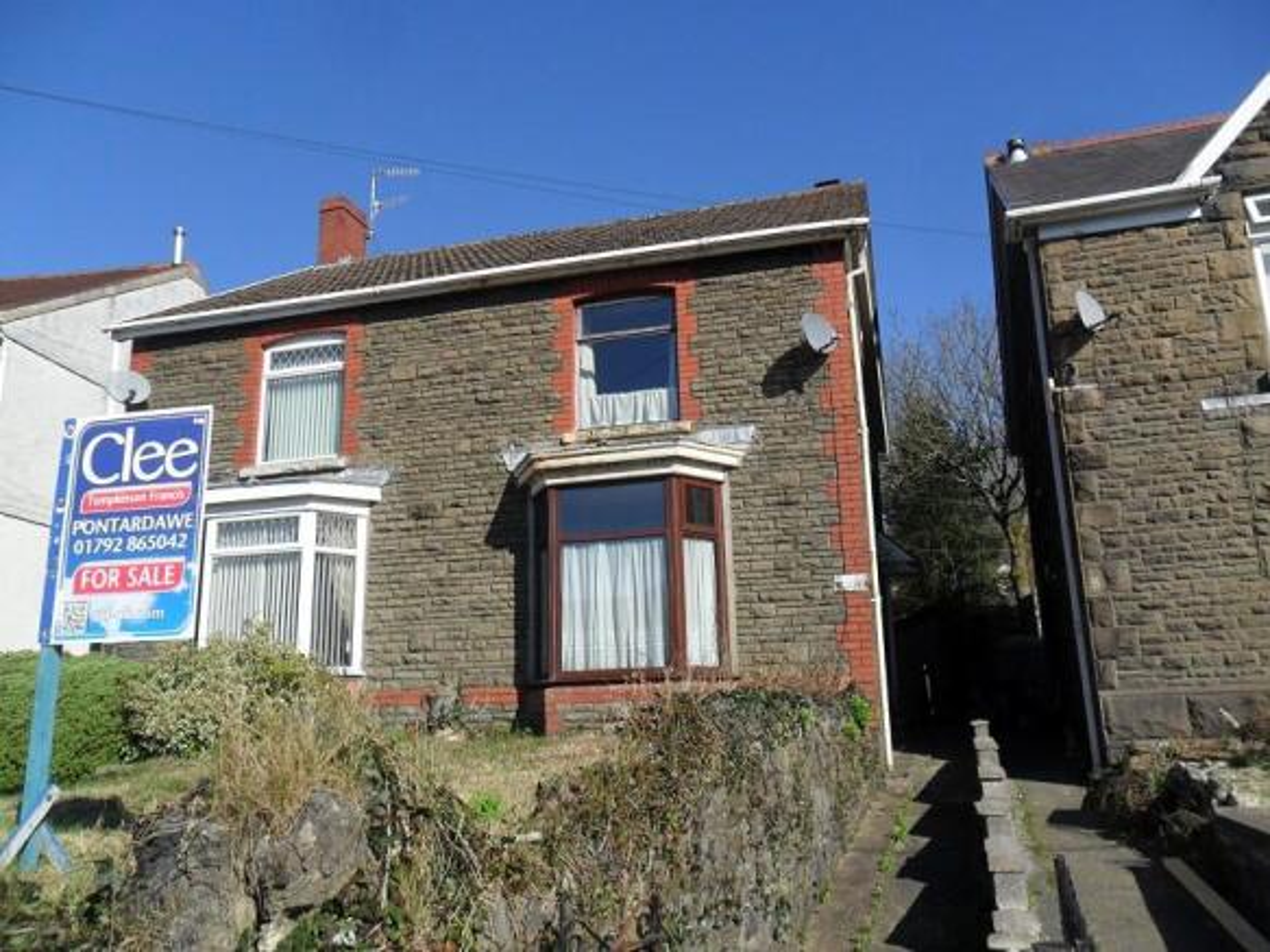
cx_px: 635
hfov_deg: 65.3
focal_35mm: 27
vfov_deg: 51.3
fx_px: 990
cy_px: 476
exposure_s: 1/180
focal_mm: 4.9
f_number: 8.9
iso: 100
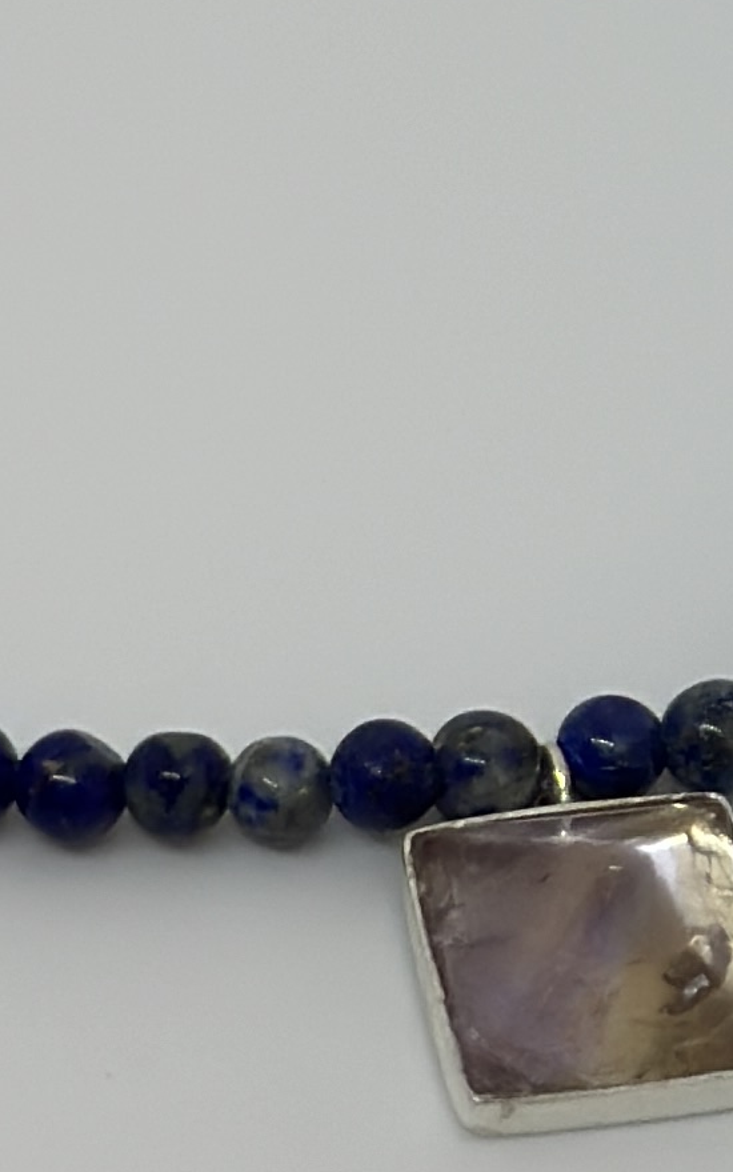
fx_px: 3449
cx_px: 794
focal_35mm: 108
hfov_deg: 12.0
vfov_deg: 19.0
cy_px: 159
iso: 80
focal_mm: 6.86
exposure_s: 1/543
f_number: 1.78
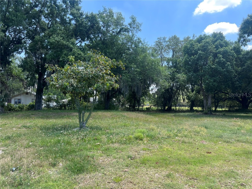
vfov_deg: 53.1
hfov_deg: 67.3
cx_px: 126
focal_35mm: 26
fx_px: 189
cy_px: 94
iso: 50
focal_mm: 5.7
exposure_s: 1/887
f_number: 1.5
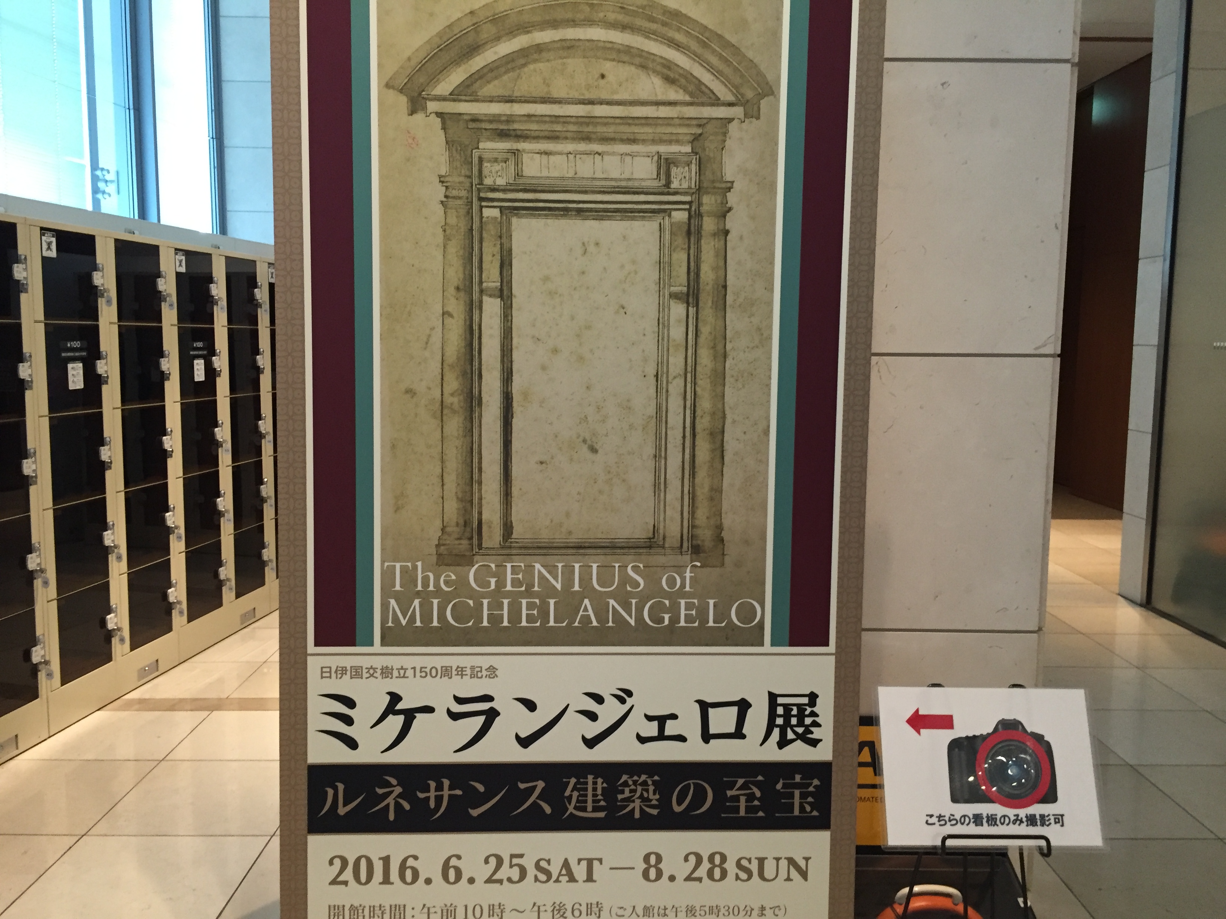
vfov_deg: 48.2
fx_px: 1027
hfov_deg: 61.7
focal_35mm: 29
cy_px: 460
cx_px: 613
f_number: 2.2
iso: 160
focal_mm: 4.15
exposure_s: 1/30
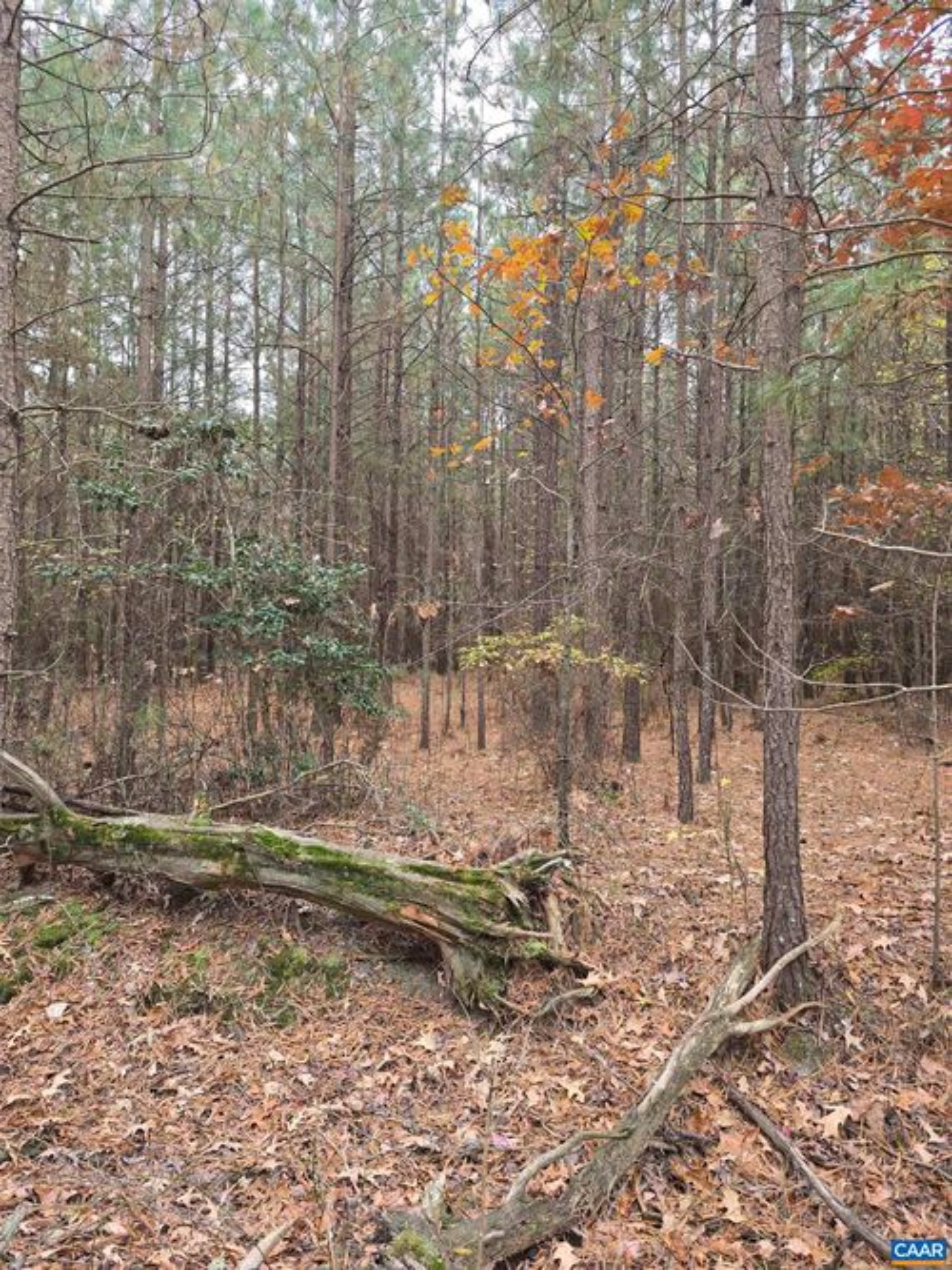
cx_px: 476
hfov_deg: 58.9
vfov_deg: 73.9
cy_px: 635
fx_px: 844
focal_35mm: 23
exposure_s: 1/60
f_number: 1.7
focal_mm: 6.3
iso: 64
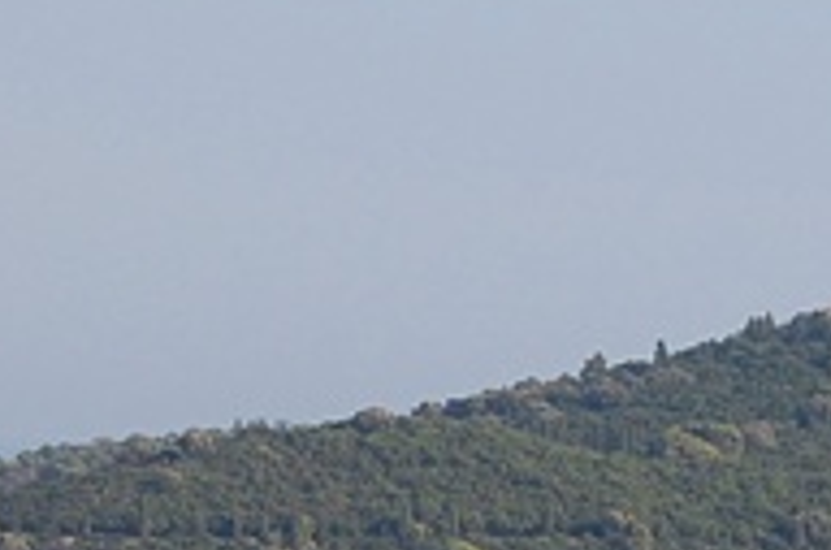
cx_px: 775
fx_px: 7207
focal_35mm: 313
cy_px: 745
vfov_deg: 4.3
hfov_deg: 6.6
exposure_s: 1/320
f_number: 9
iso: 200
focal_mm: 50
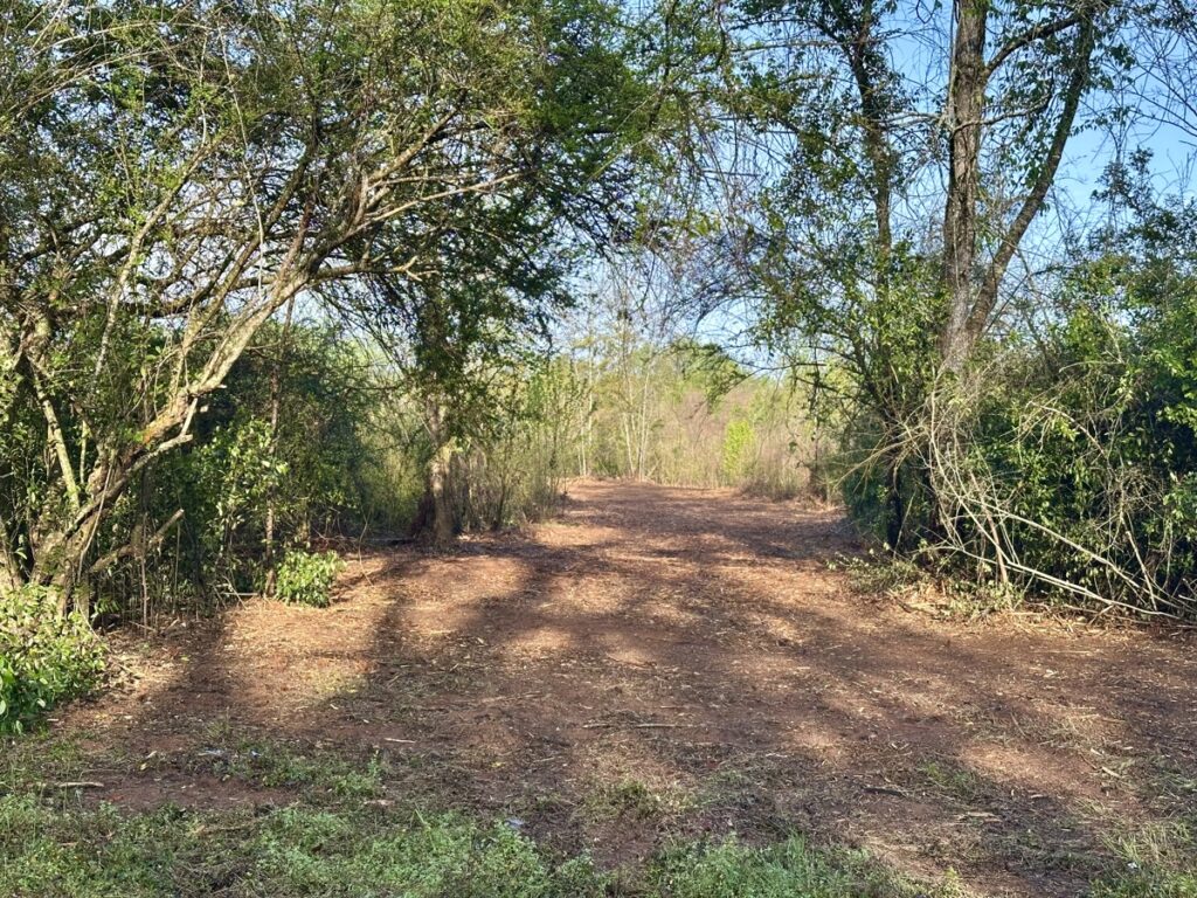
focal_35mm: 48
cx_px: 598
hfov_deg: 39.7
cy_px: 449
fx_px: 1660
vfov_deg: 30.3
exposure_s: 1/785
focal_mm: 6.86
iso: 64
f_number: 1.78
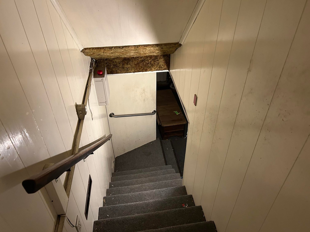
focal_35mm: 26
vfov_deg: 53.1
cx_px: 155
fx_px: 233
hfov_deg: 67.3
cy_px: 116
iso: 400
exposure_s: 1/40
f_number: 1.5
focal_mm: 5.7
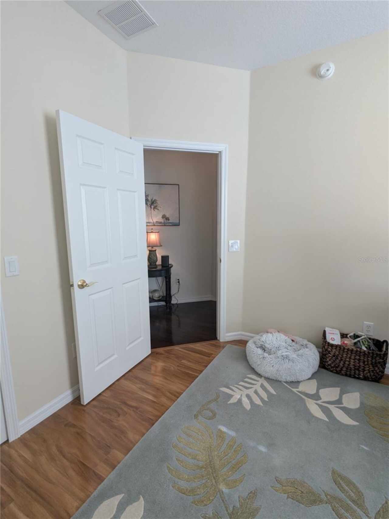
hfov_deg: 78.1
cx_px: 194
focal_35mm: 16
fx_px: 240
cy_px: 260
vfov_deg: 94.5
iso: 52
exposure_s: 1/40
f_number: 2.2
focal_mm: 2.35
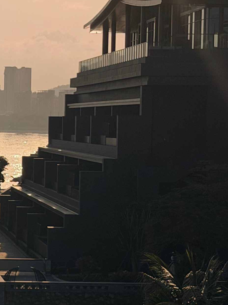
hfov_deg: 9.2
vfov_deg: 12.7
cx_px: -123
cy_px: 170
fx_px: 1371
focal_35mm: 156
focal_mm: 6.76
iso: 80
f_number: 1.78
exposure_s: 1/27778
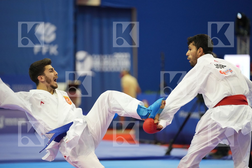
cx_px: 126
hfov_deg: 10.9
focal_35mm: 189
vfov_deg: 7.3
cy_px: 84
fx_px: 1323
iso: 4000
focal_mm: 189
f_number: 2.8
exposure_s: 1/1000
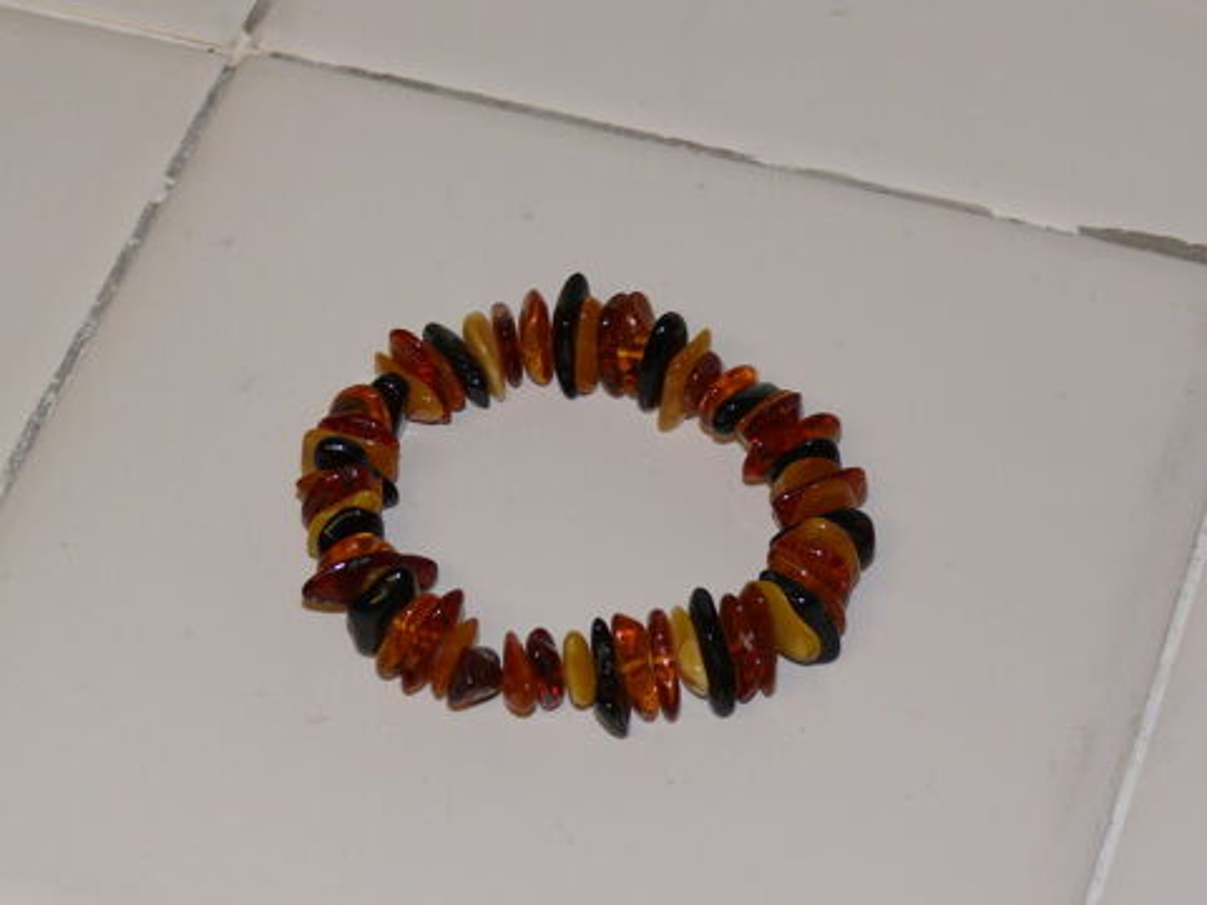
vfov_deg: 11.4
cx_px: 604
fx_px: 4533
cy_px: 452
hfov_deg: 15.2
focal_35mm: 130
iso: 100
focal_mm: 19.3
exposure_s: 1/30
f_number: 3.2
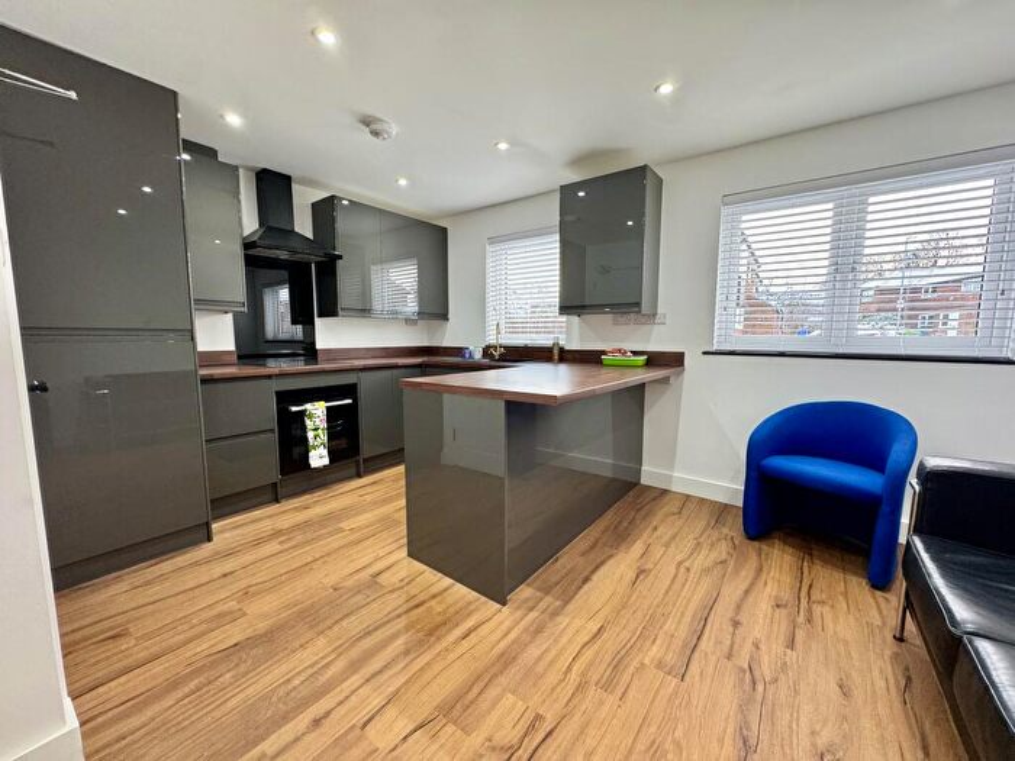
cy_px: 380
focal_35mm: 14
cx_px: 508
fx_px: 411
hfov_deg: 102.1
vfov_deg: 85.7
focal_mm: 2.22
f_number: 2.2
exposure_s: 1/100
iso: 160
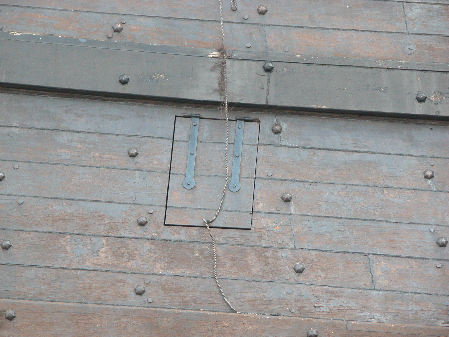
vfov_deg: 8.4
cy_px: 168
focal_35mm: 176
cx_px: 224
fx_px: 2283
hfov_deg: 11.2
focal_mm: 44.7
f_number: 4.5
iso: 200
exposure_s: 1/215
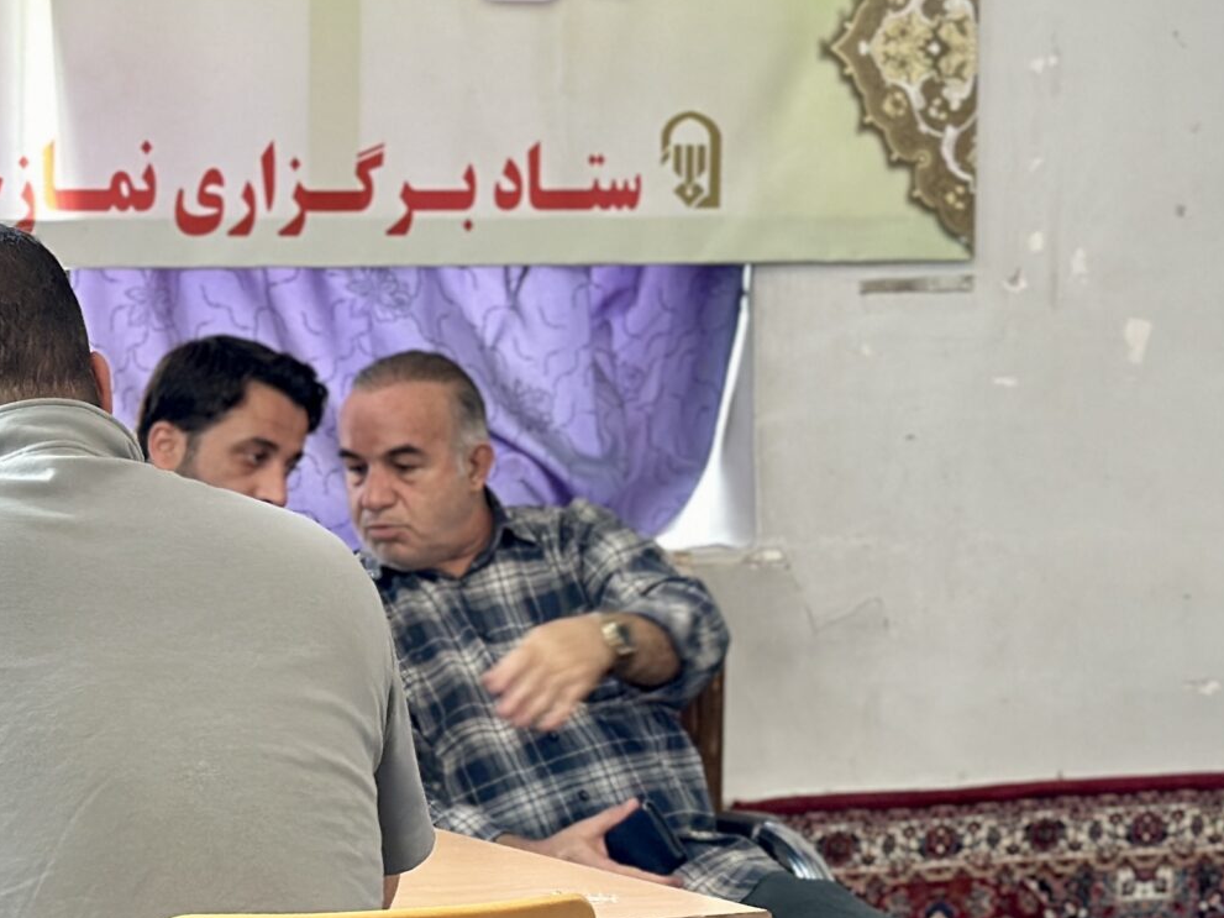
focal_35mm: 124
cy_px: 528
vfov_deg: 11.9
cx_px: -63
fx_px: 4384
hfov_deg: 15.5
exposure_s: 1/60
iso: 160
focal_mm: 6.86
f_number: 1.78
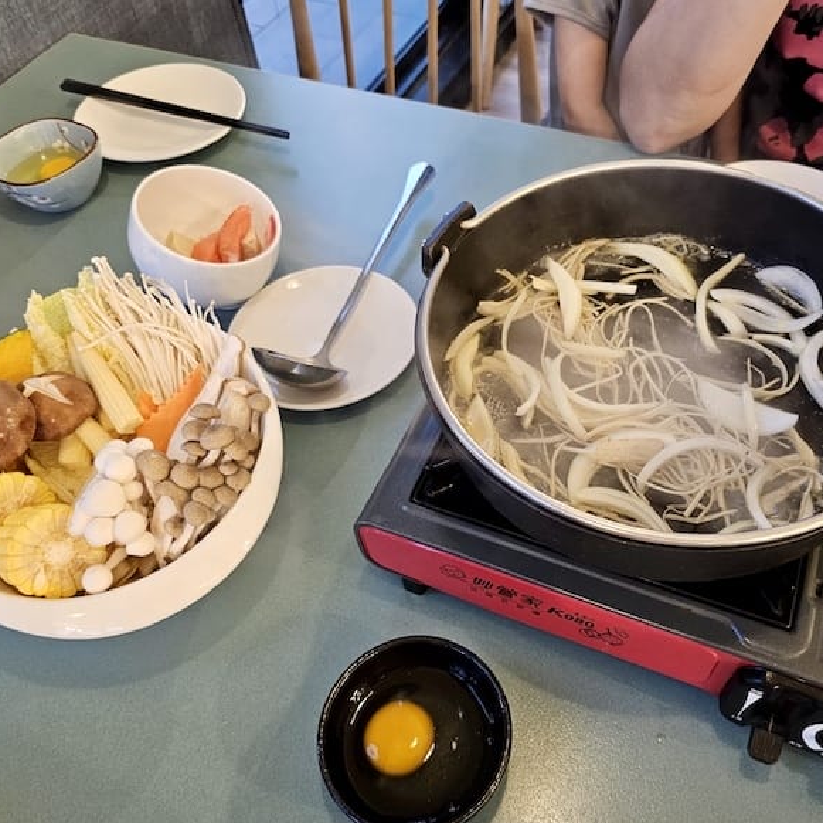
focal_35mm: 28
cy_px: 422
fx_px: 753
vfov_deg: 57.3
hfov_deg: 57.0
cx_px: 483
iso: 640
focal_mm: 6.3
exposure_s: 1/24
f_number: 1.7
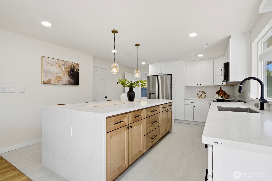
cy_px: 90
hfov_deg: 93.3
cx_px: 136
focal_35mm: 17
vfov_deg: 70.4
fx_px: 128
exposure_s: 1/13
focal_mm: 17
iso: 400
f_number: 13
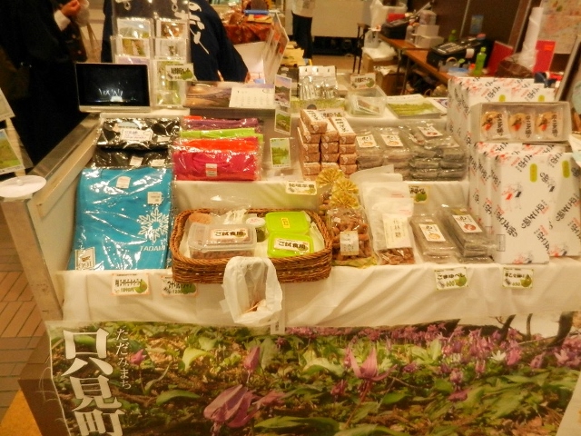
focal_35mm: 25
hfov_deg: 69.4
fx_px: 420
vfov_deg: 54.9
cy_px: 218
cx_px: 290
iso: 640
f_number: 3.5
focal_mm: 4.5
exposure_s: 1/160
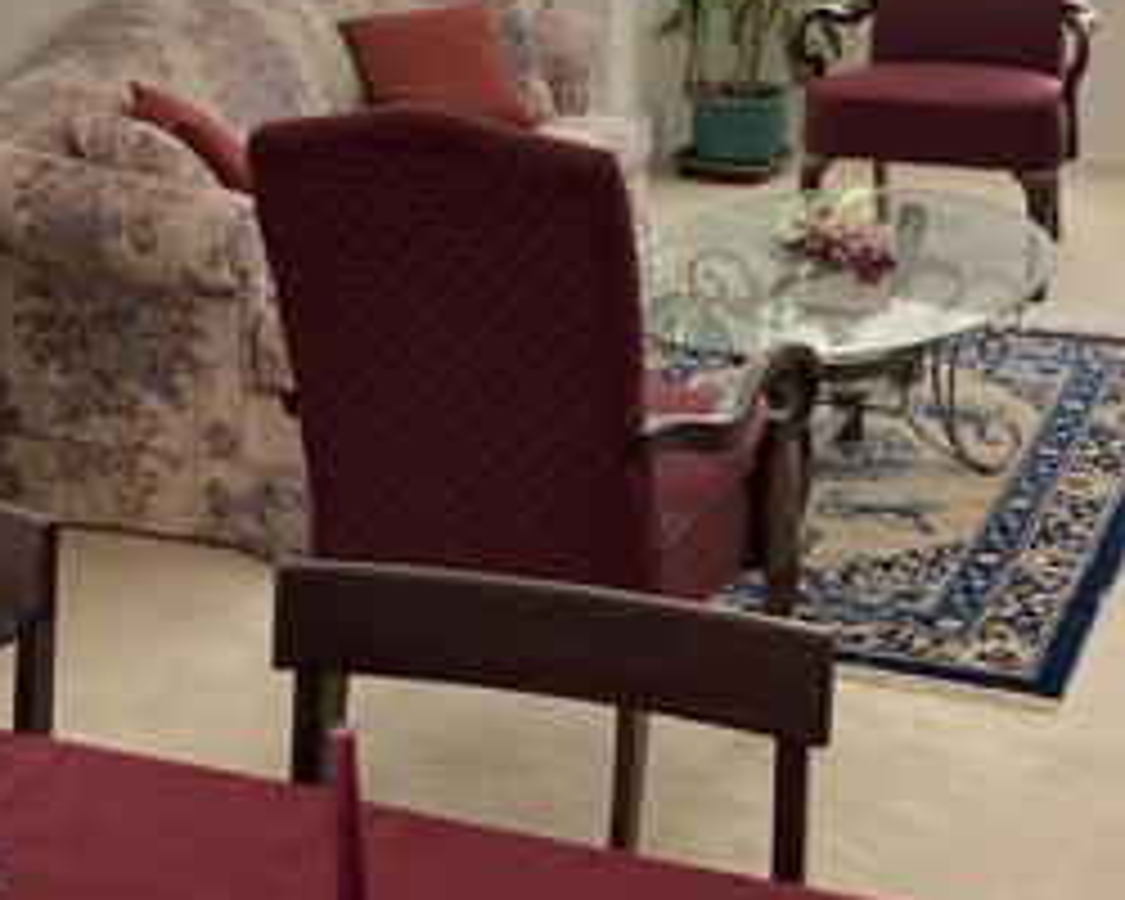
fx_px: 2331
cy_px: 225
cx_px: 410
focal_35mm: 70
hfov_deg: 27.0
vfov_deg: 21.7
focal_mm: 3.99
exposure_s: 1/60
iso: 160
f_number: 1.8
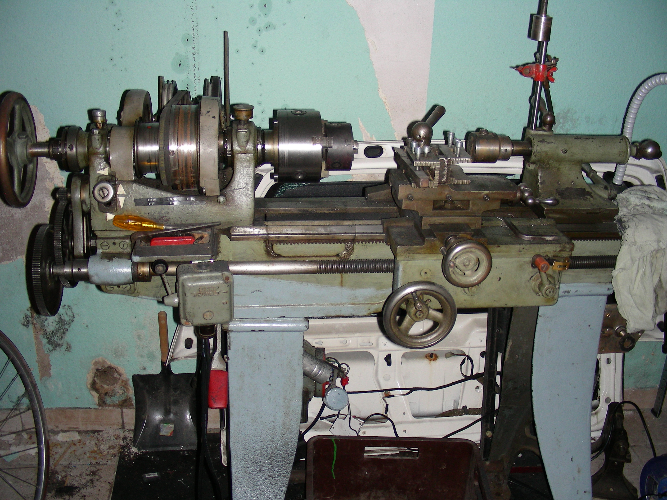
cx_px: 334
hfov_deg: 49.0
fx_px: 732
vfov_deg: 37.7
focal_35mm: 38
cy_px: 250
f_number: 3.5
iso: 76
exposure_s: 1/60.1
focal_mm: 6.3
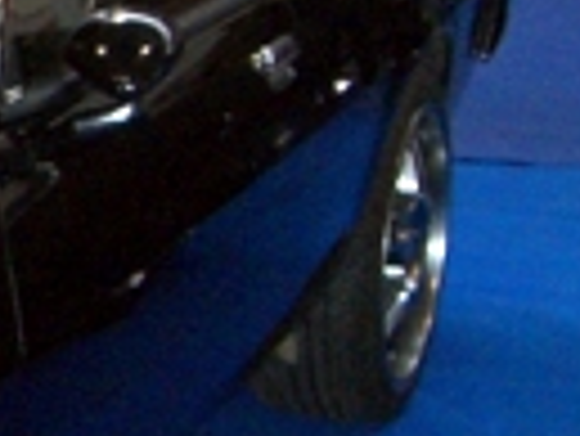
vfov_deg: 7.9
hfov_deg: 9.6
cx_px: -661
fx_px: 3153
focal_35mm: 188
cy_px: 324
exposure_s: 1/60
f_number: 2.7
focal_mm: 6.2
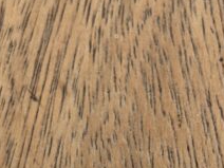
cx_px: 126
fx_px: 634
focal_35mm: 98
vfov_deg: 14.7
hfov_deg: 20.0
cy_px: 193
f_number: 1.5
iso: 64
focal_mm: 5.7
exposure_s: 1/121
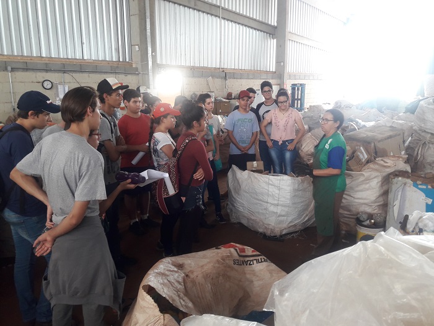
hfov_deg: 63.4
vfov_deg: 49.7
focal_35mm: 28
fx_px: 351
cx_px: 217
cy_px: 163
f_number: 1.9
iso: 80
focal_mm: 3.7
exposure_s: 1/40
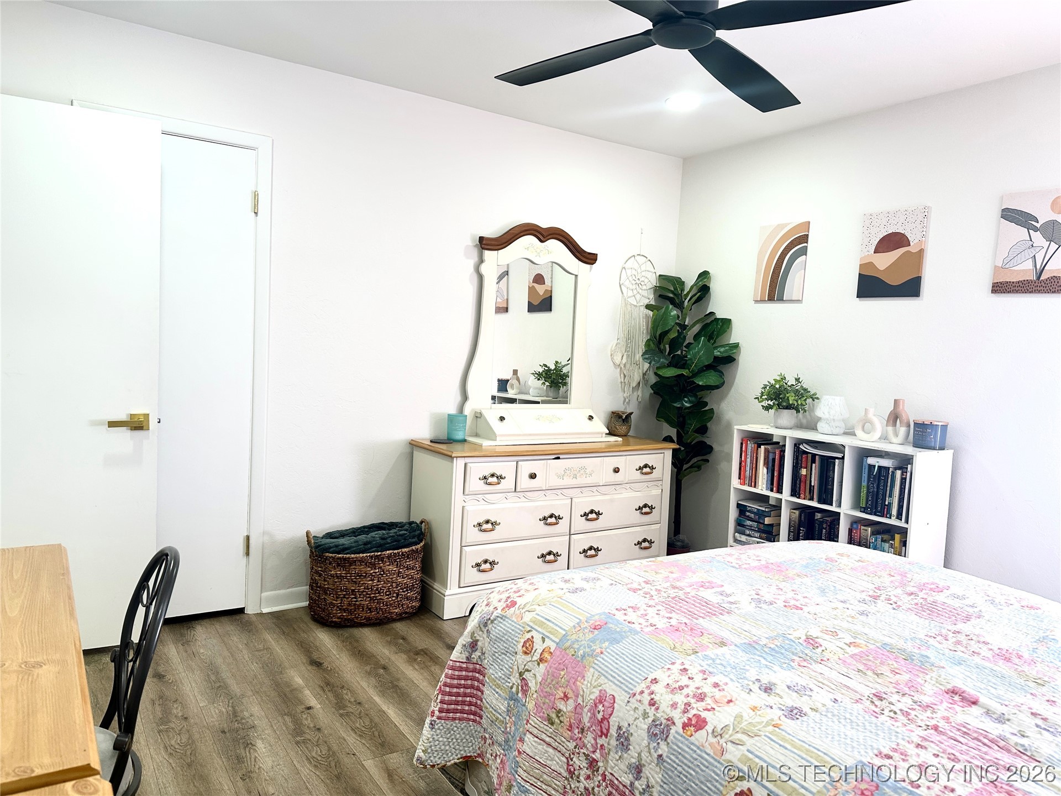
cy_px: 398
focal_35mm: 24
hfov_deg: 71.6
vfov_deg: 56.8
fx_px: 736
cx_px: 530
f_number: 1.78
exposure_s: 1/120
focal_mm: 6.86
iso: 80
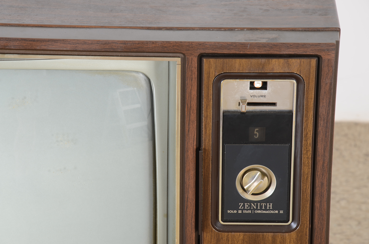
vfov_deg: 8.7
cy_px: 122
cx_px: 184
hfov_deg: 13.1
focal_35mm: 158
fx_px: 1611
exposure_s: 1/125
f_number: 11
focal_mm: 105
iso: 125
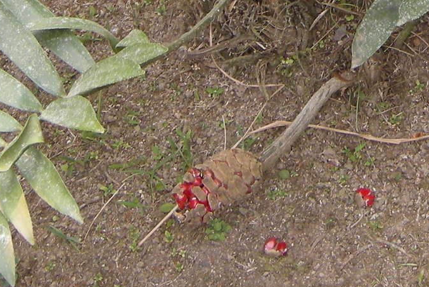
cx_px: 366
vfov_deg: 10.3
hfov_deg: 15.7
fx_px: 1538
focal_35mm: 129
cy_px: -130
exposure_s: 1/71
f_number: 3.4
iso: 64
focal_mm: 7.5
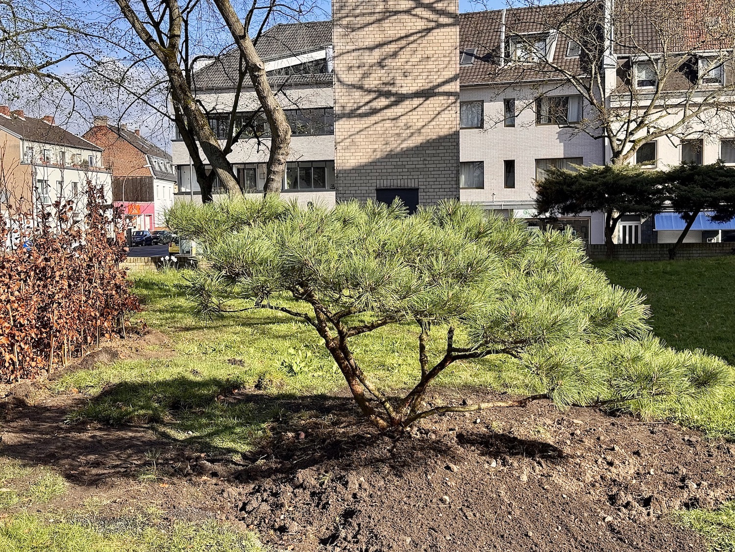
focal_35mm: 48
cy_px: 276
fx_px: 1019
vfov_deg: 30.3
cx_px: 368
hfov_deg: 39.7
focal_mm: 6.76
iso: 64
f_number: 1.78
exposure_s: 1/2415
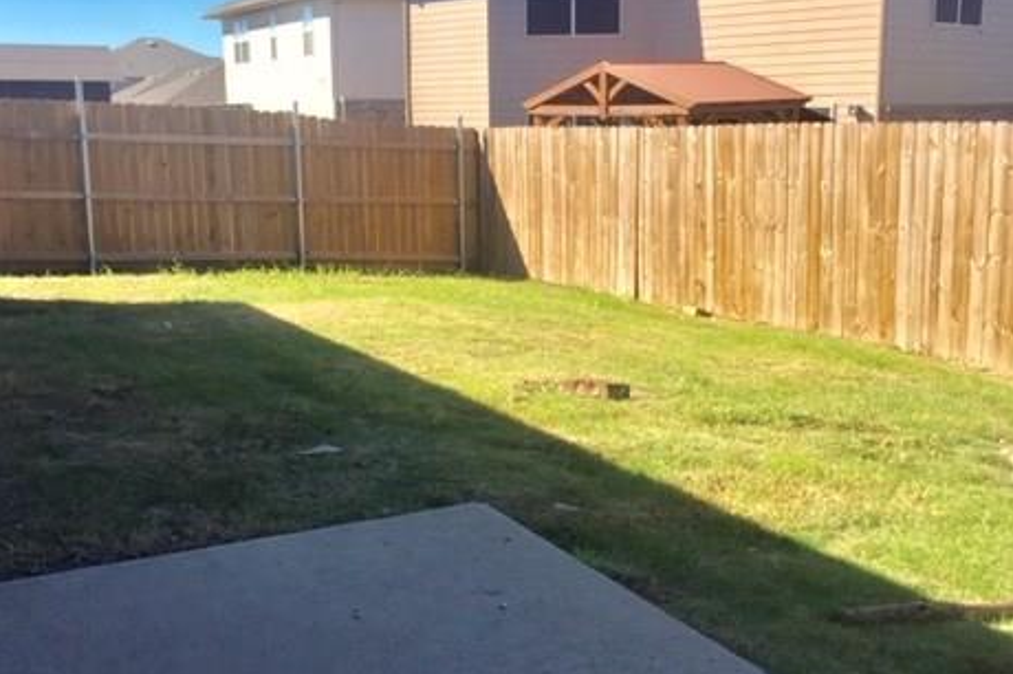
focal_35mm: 42
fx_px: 1181
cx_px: 489
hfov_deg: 46.4
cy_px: 339
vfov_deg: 31.8
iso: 32
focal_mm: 4.15
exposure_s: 1/1276
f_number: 2.2
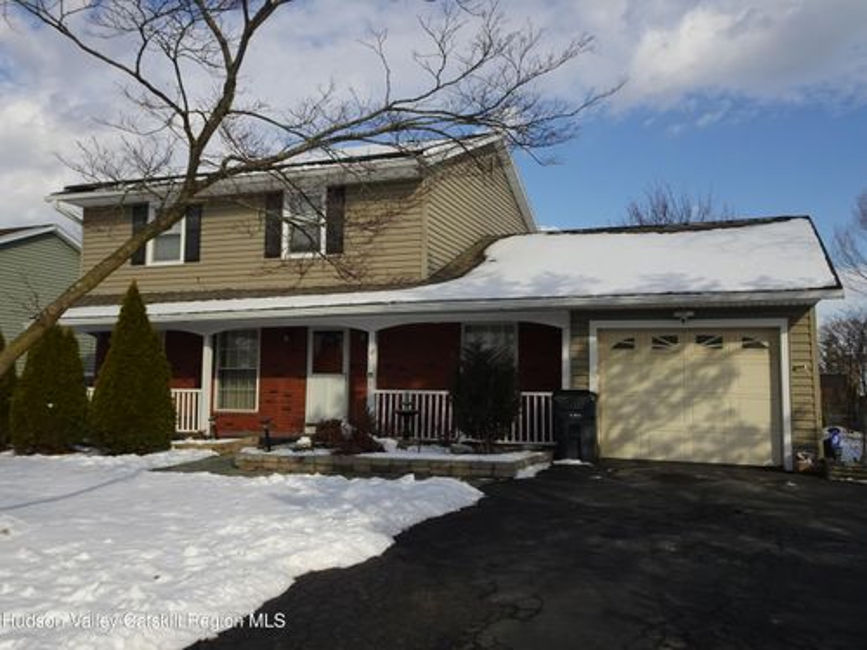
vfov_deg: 46.8
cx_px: 434
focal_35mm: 30
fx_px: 751
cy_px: 325
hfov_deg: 60.0
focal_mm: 5.11
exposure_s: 1/1000
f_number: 4
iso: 80
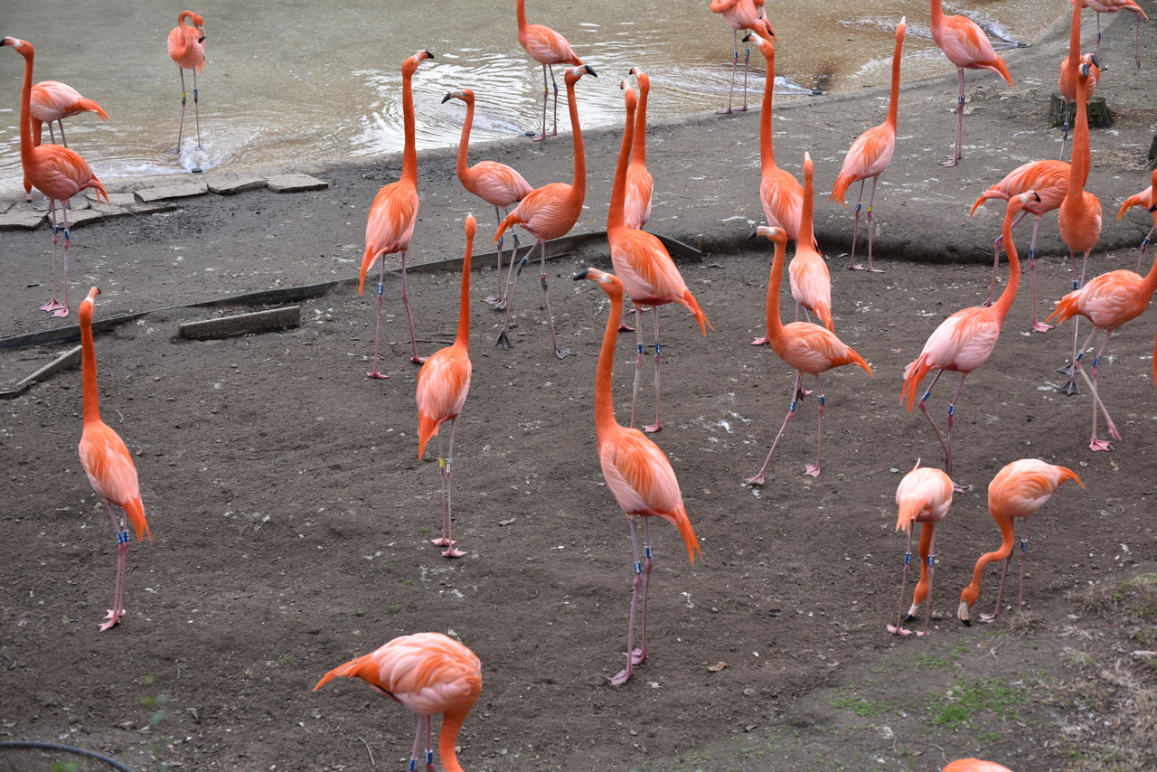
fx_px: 3054
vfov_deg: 14.4
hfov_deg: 21.5
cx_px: 578
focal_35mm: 95
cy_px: 386
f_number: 5
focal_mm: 95
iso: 100
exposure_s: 1/200
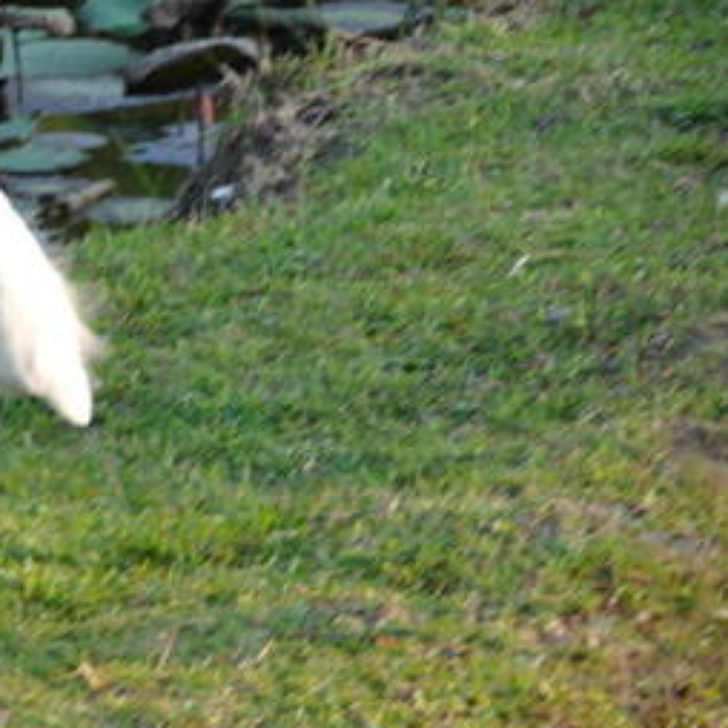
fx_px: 14324
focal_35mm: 602
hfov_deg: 2.9
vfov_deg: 2.9
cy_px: 426
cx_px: -118
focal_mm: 200
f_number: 6.3
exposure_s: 1/80
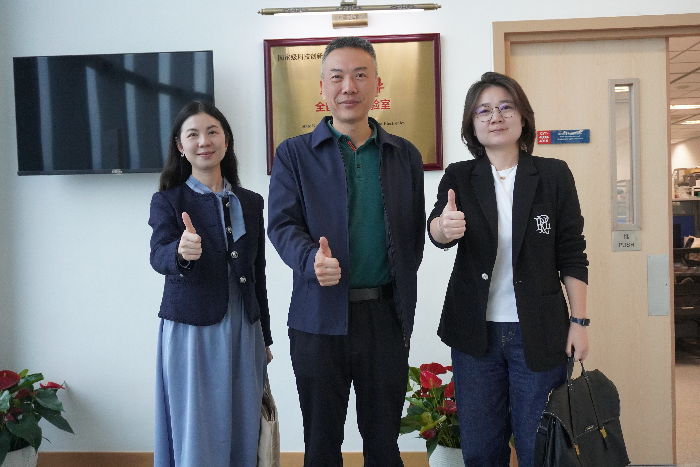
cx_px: 350
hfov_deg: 57.2
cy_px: 234
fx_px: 642
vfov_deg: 40.0
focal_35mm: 33
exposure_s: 1/160
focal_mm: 22
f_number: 4
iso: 2500
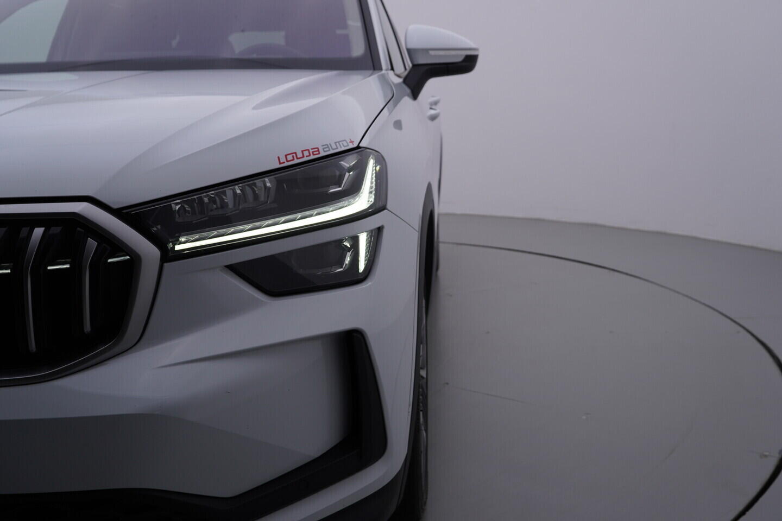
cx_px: 391
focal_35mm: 36
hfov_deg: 53.1
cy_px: 260
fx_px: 782
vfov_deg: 36.9
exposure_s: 1/125
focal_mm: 24
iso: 125
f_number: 5
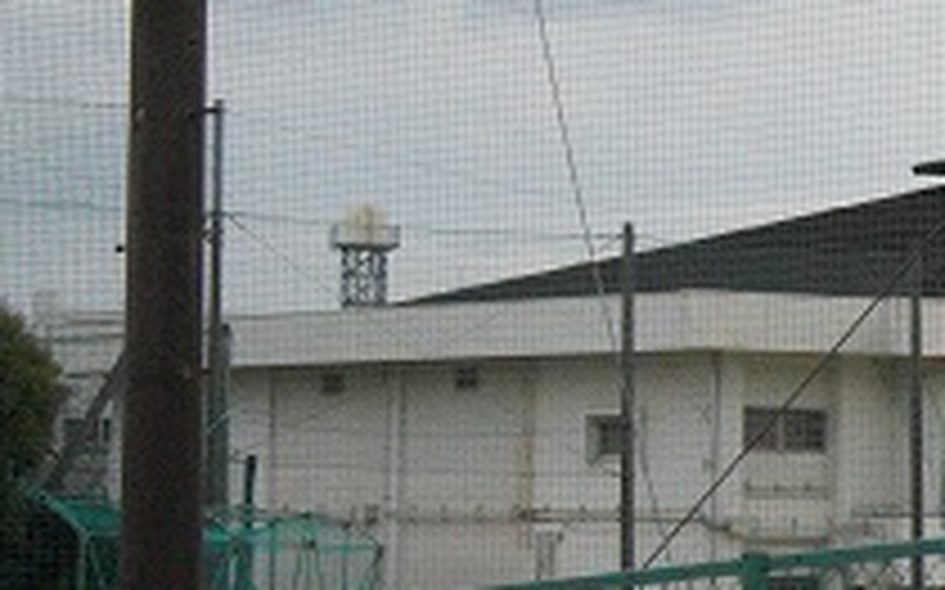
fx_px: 4376
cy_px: 354
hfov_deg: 11.0
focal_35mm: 170
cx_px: 1989
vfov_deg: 7.7
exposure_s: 1/5000
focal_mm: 35
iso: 10000
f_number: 13
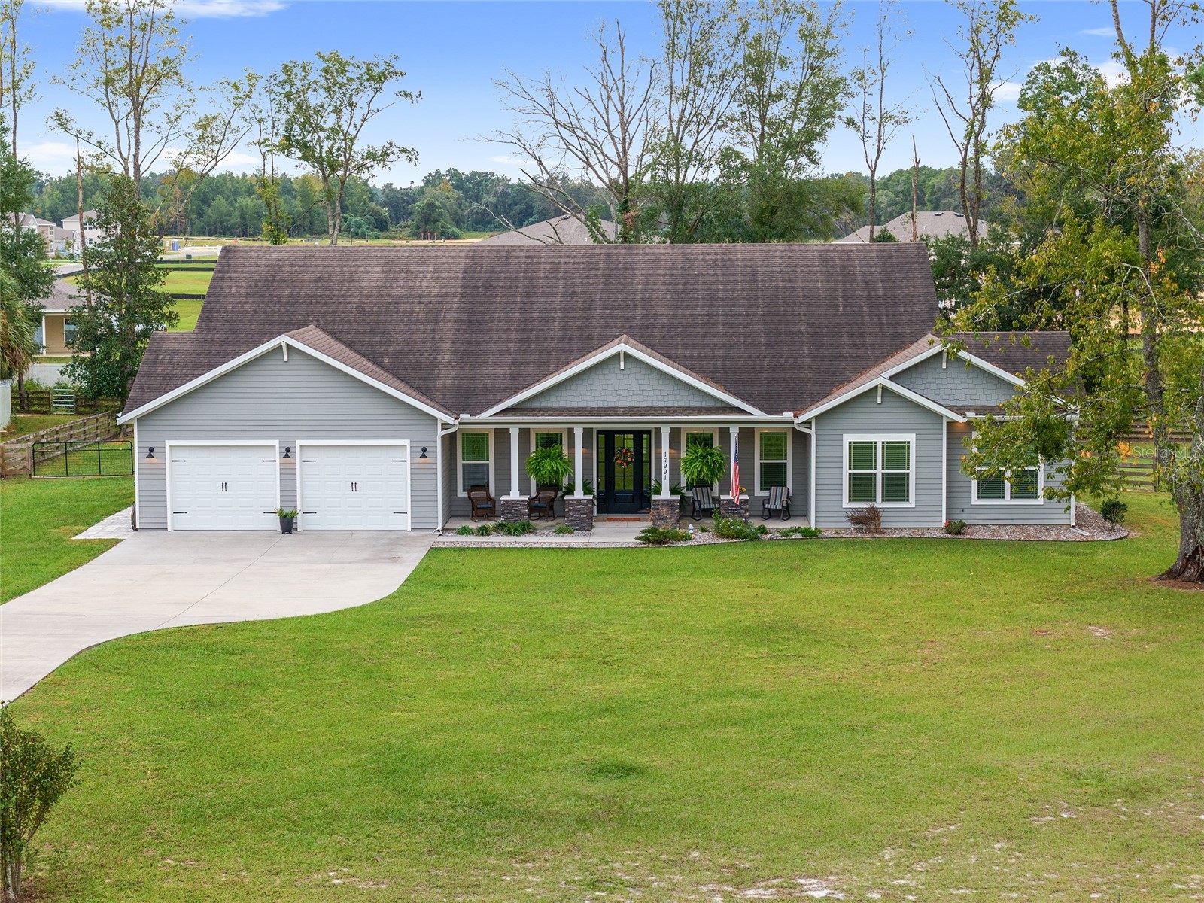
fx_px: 2435
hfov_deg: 27.8
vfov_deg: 21.0
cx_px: 602
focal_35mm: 70
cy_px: 452
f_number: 2.8
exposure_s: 1/180
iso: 200
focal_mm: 19.35
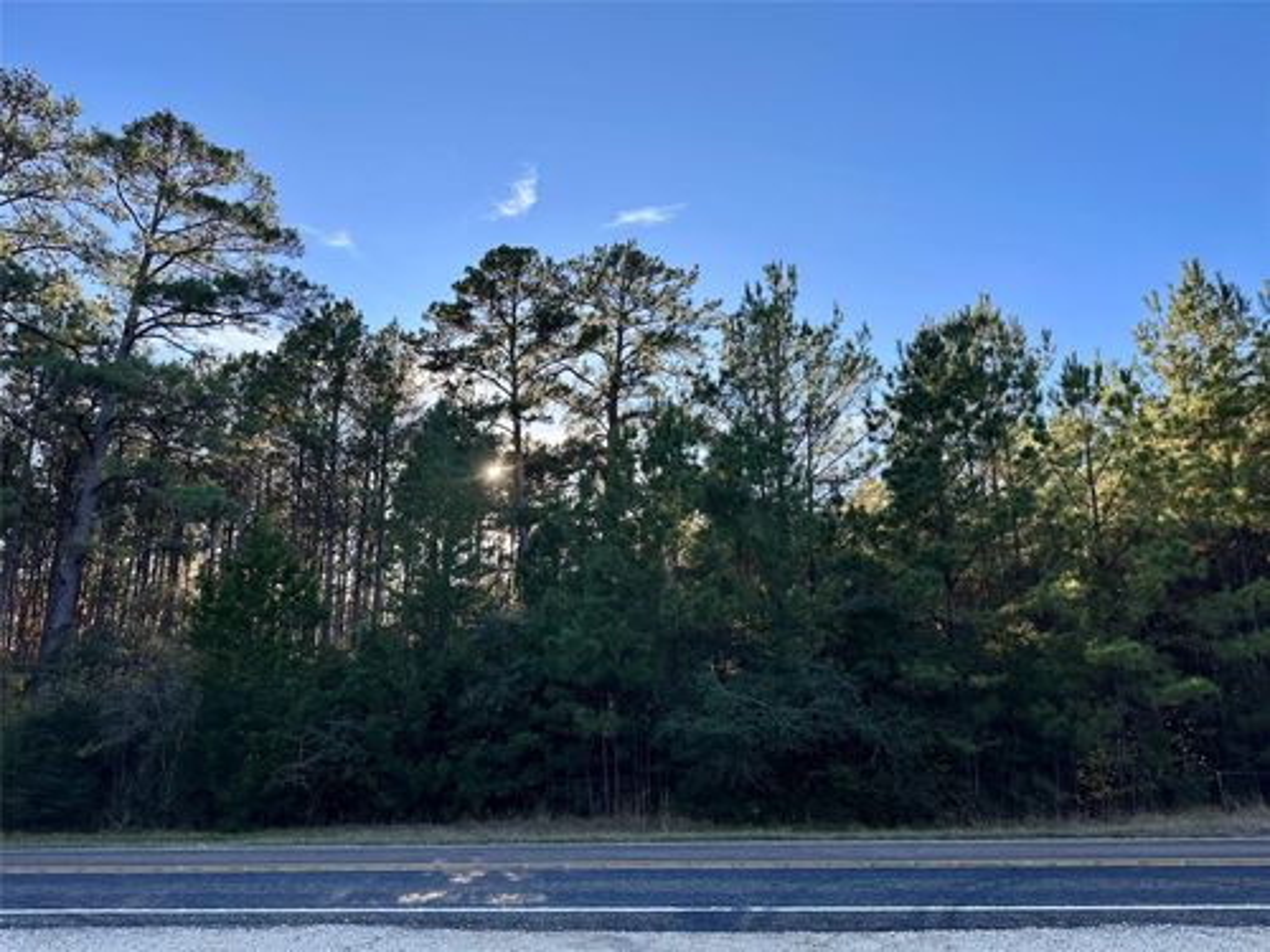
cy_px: 476
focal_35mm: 24
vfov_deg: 56.8
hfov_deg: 71.6
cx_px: 635
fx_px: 881
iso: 80
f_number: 1.78
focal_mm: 6.86
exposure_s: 1/1880
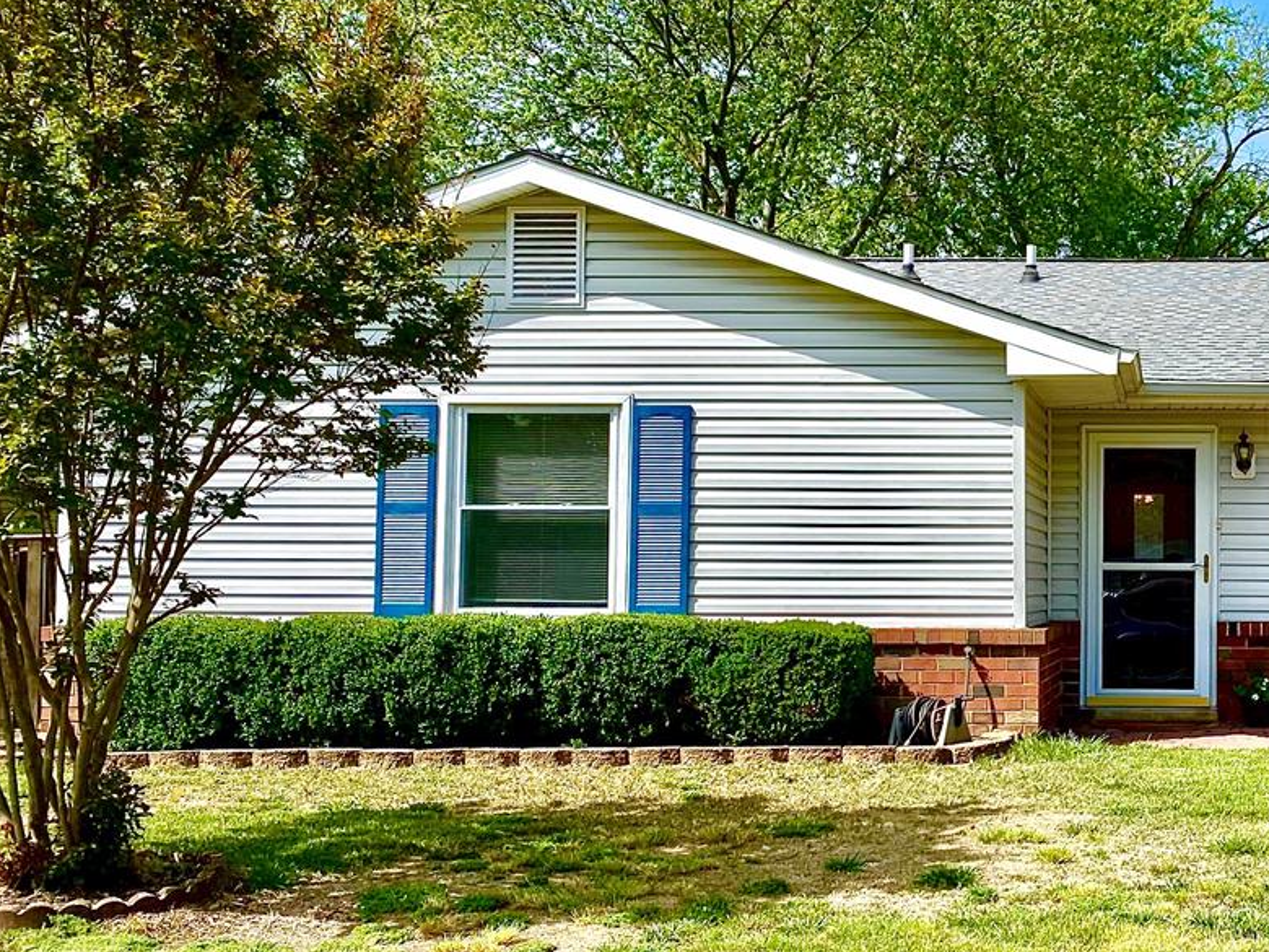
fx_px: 1760
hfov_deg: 37.2
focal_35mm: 48
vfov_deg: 30.3
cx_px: 1127
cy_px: 504
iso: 32
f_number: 1.8
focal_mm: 4.25
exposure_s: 1/2967
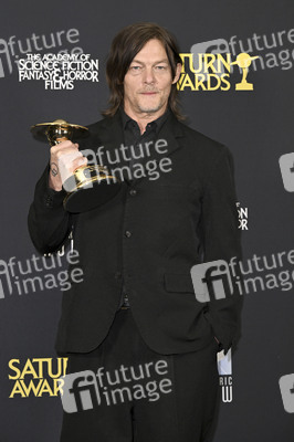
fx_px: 1153
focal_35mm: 94
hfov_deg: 14.5
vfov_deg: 21.7
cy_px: 221
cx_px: 147
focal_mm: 94
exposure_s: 1/320
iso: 2000
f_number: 5.6
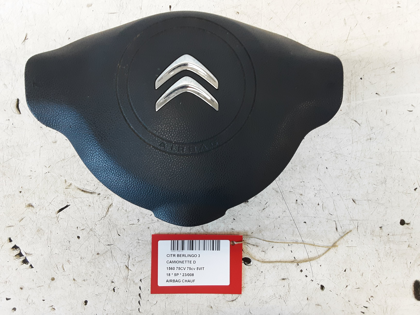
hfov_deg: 65.3
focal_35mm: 27
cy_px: 158
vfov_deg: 51.4
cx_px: 210
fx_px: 328
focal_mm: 2.91
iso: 125
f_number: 1.9
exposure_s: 1/33
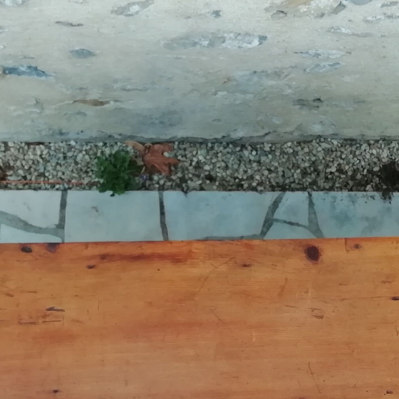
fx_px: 887
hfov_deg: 25.3
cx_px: 231
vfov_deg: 25.2
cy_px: 281
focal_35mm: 68
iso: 64
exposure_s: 1/100
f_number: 2.2
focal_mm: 3.46
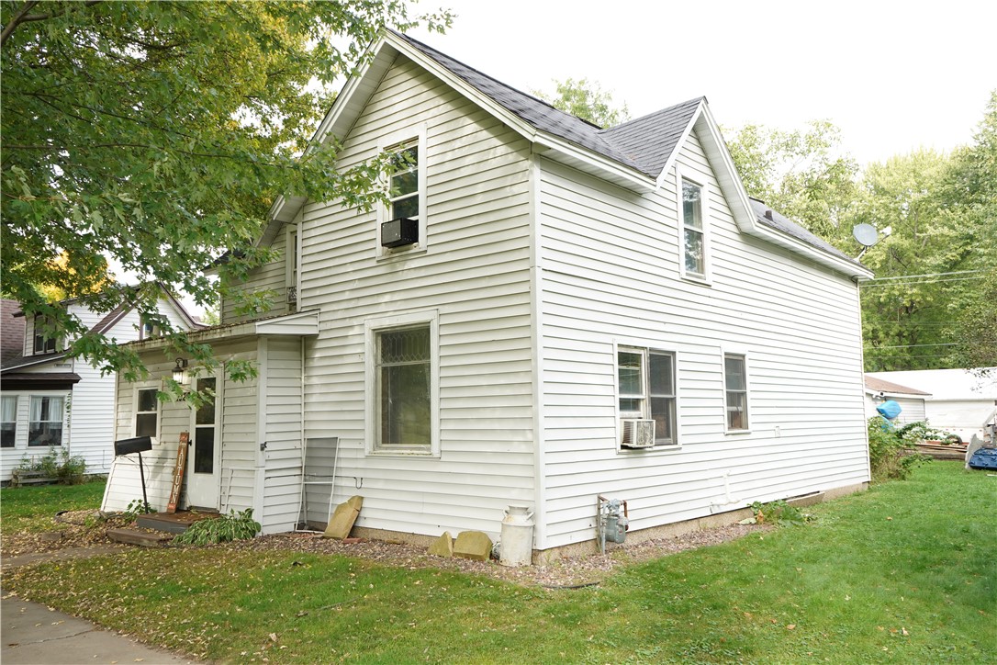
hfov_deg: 65.5
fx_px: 775
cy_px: 332
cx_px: 498
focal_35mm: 28
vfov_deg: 46.4
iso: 1000
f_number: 9
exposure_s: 1/125
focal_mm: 28
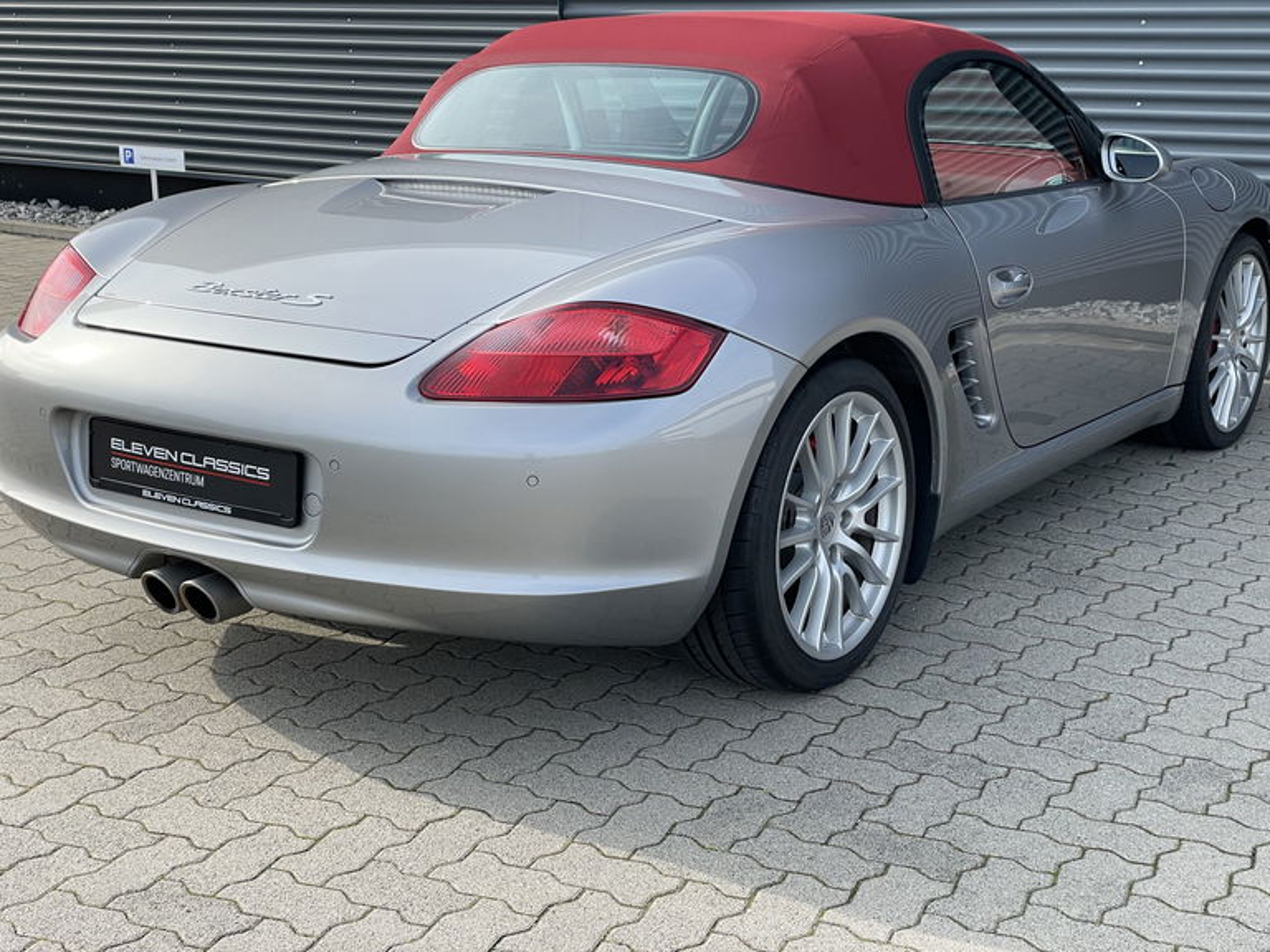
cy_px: 476
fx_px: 1908
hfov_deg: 36.8
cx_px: 635
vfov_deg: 28.0
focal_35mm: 52
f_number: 2
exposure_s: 1/500
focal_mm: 6
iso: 25
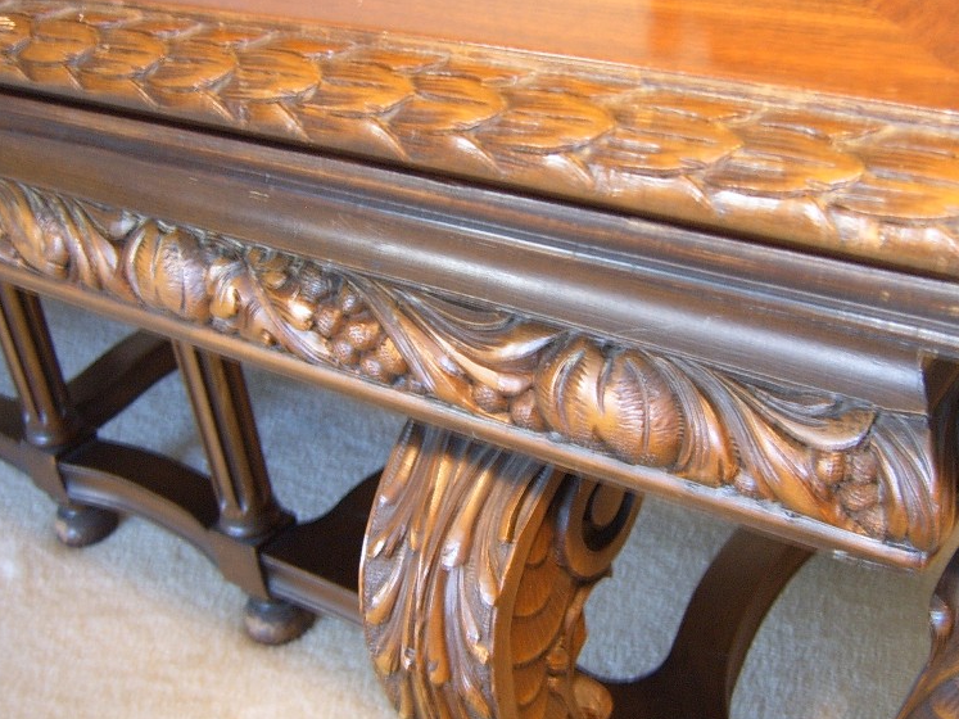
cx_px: 507
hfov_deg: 39.6
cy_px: 321
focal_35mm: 48
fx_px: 1330
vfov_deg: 30.2
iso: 100
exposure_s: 1/6
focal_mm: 5.8
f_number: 2.8
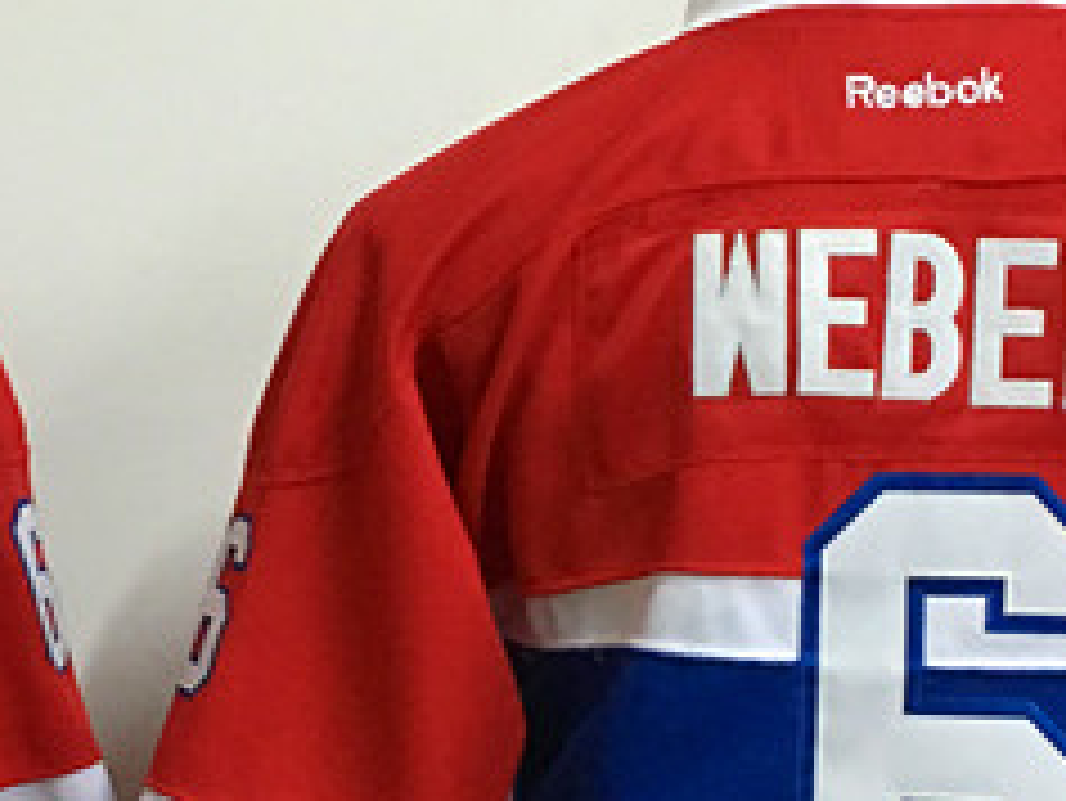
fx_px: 3019
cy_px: 504
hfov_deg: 19.7
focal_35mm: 98
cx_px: 162
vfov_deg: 15.1
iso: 200
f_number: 2.2
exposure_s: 1/25
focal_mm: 4.15
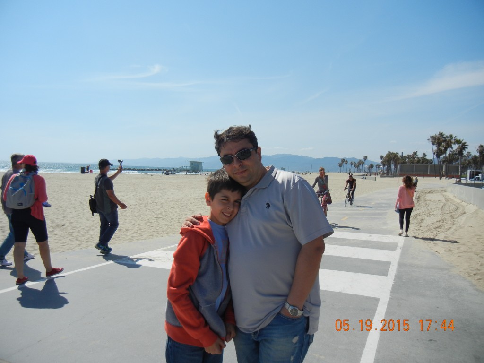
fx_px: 419
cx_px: 242
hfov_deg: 60.0
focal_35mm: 30
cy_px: 182
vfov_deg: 46.8
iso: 160
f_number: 7
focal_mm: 5.4
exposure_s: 1/680
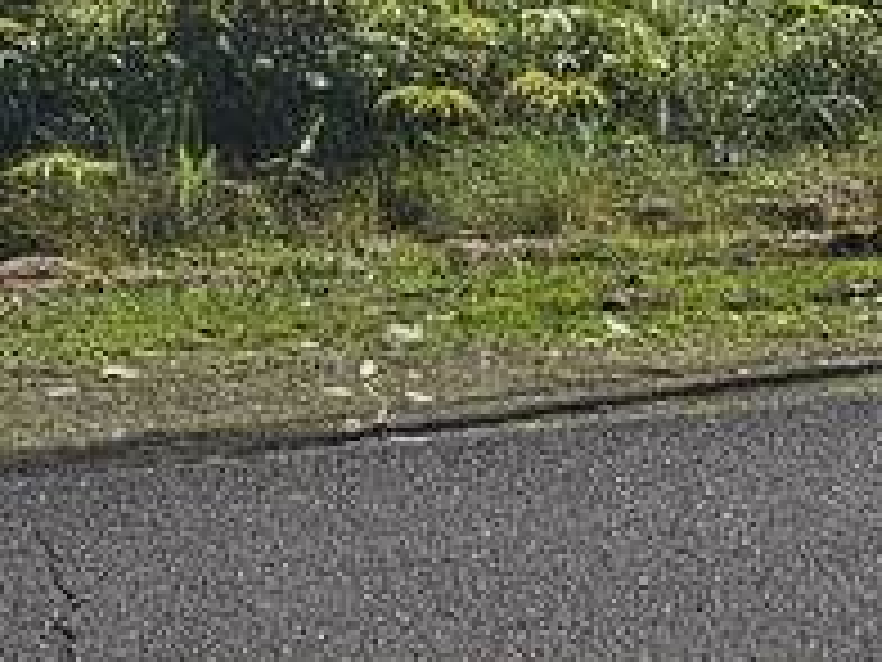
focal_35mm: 85
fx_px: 2166
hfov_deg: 22.9
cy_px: -360
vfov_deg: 15.8
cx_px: 252
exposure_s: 1/5343
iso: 50
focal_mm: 2.2
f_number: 2.2
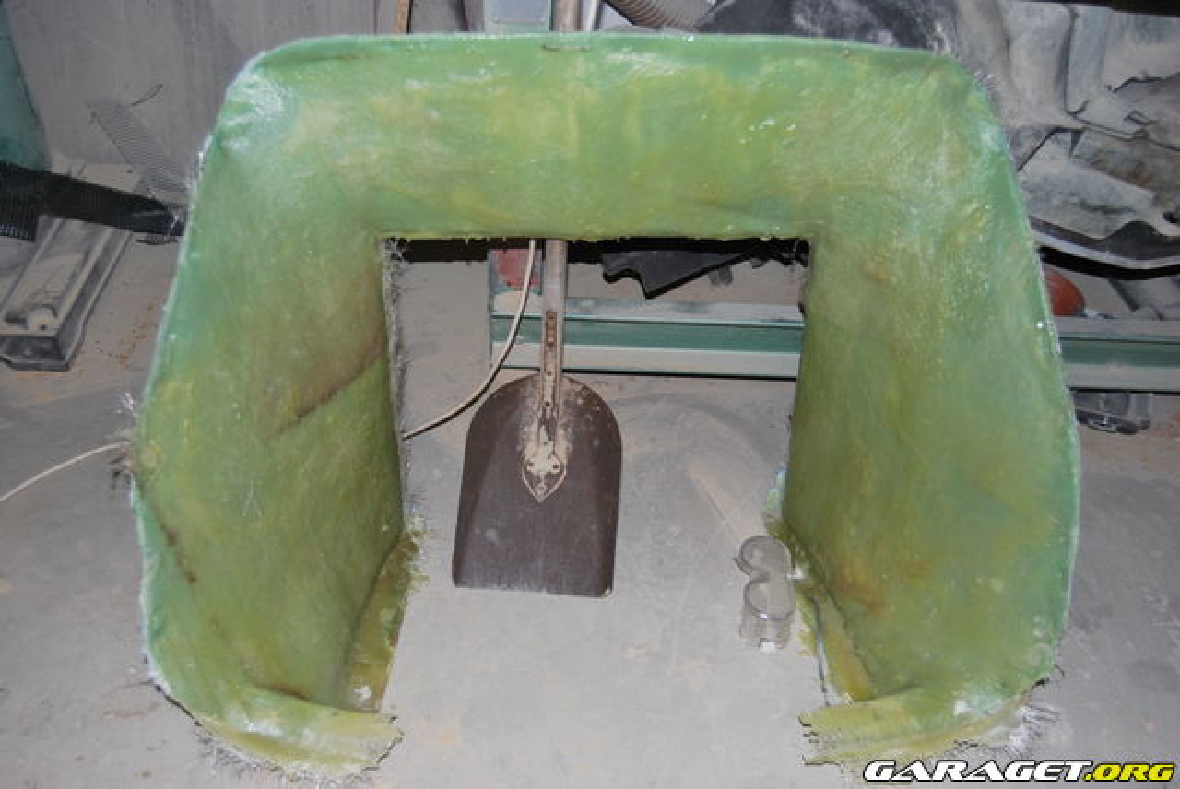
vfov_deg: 34.3
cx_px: 590
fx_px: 1279
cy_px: 394
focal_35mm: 39
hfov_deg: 49.5
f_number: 4.2
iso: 200
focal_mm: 26
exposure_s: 1/60
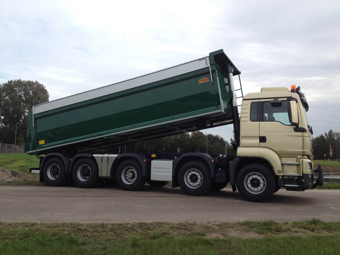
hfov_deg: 52.6
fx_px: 344
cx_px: 170
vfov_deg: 40.7
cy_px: 128
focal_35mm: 35
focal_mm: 4.28
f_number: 2.4
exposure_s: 1/920
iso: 50
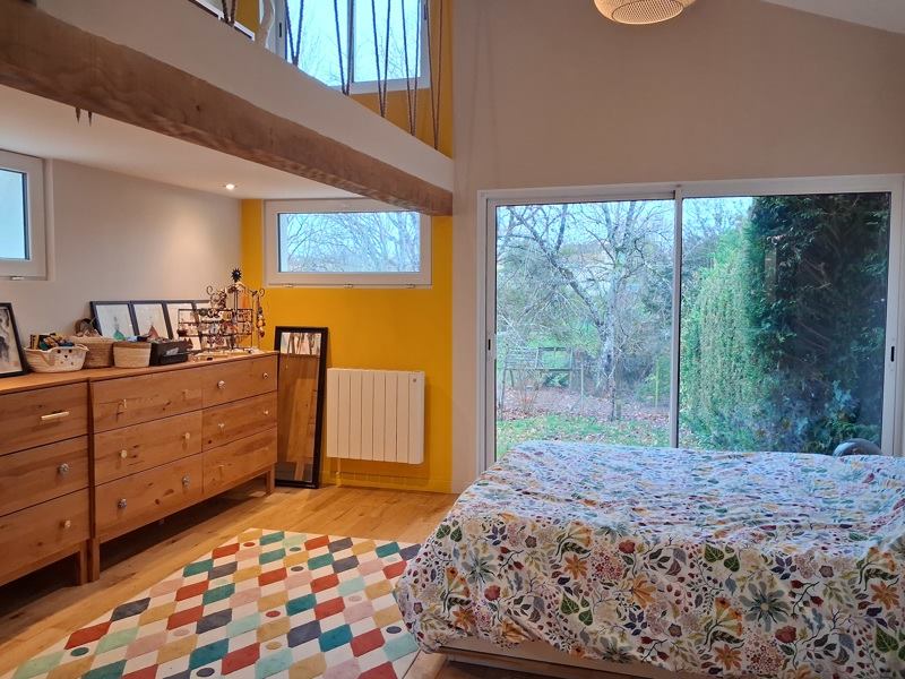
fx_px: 706
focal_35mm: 27
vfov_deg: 51.4
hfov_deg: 65.3
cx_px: 452
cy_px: 340
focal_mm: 4
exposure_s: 1/100
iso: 400
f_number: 1.8
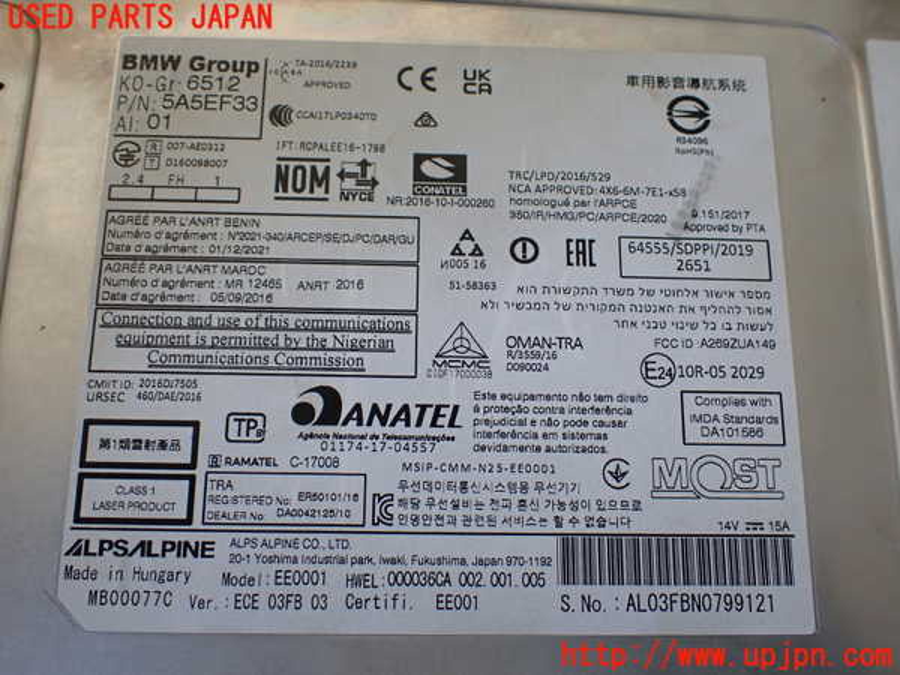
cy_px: 338
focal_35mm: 30
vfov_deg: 46.8
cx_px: 450
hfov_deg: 60.0
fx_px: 780
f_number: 2.3
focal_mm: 5.4
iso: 320
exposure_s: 1/125
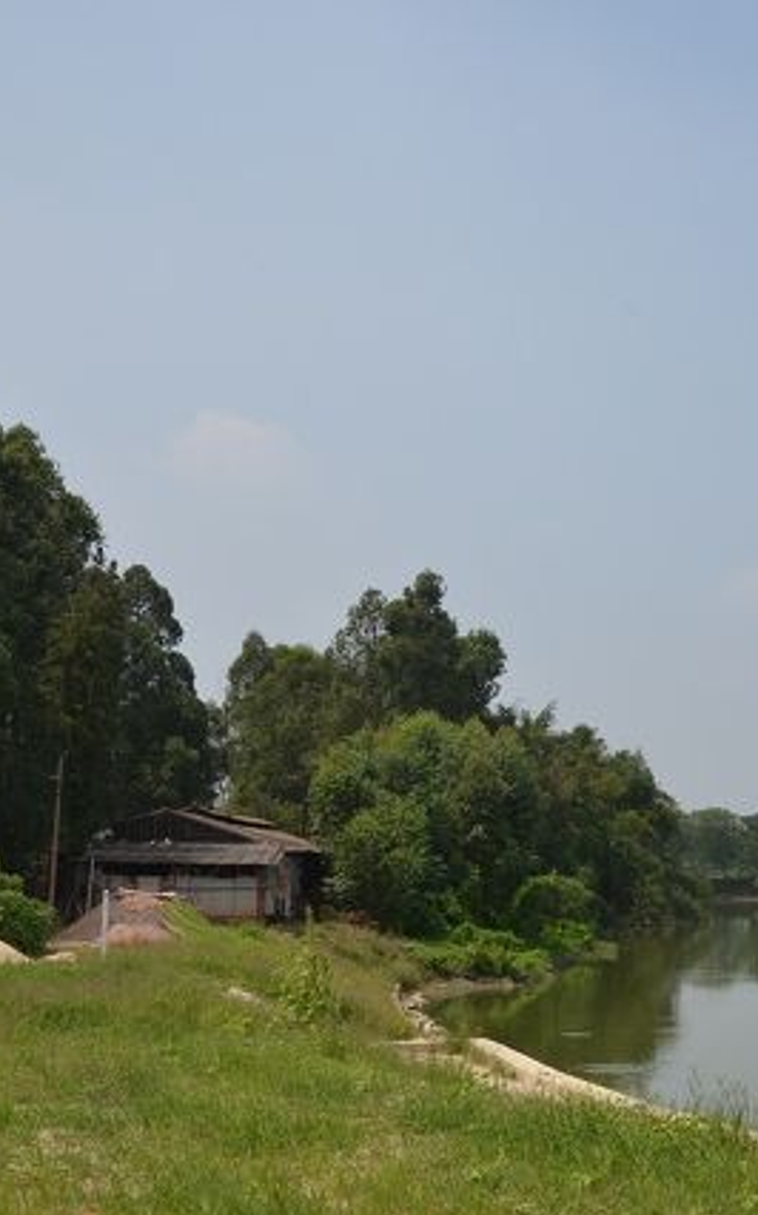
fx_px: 2076
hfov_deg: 20.4
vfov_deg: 32.6
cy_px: 610
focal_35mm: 63
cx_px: 621
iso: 400
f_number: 10
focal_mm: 27
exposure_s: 1/800
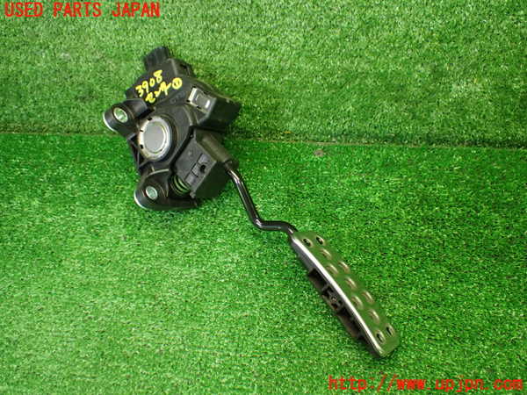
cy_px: 198
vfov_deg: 44.2
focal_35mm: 32
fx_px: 487
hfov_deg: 56.8
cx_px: 264
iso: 800
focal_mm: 5.79
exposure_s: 1/125
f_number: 2.4
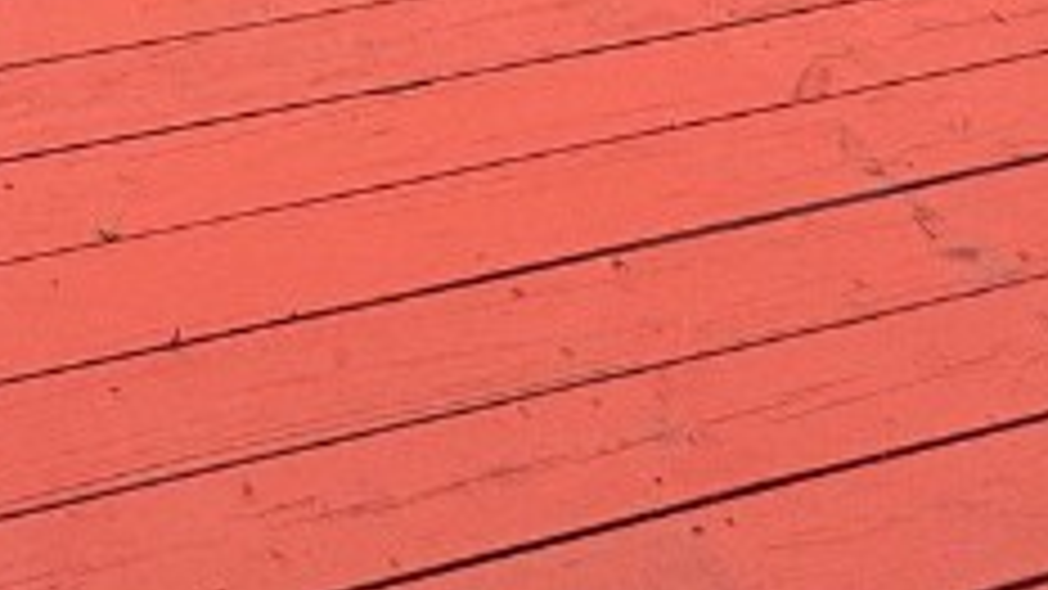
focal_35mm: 67
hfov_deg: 26.3
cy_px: -910
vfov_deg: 12.8
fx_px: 1862
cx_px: -346
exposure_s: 1/370
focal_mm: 2.22
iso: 40
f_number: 2.2
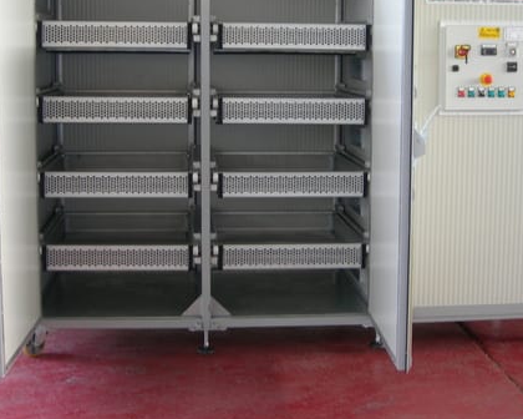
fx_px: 944
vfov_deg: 24.8
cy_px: 135
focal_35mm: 61
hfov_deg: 31.0
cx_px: 275
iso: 50
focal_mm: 8.5
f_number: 2.9
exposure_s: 1/7.4
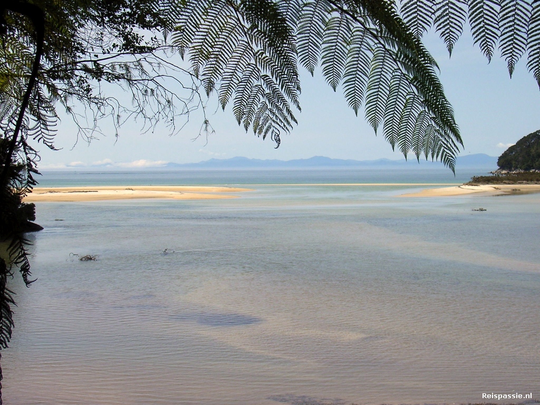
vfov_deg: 24.4
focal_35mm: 60
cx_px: 270
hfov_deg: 32.2
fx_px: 936
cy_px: 202
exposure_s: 1/1044
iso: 100
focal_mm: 9.1
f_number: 3.4
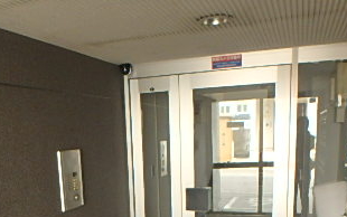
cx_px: 120
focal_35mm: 46
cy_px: 242
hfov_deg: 43.0
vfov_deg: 25.8
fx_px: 435
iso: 400
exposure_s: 1/30
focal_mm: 3.7
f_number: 3.5
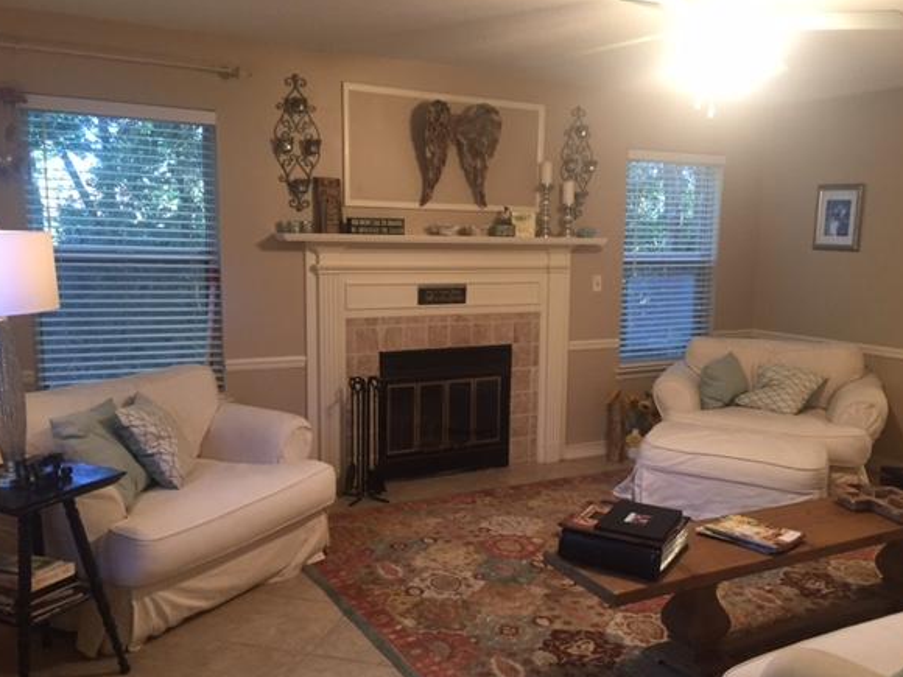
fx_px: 835
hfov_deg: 56.8
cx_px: 476
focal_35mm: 32
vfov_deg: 44.1
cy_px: 366
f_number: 2.2
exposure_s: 1/30
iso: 160
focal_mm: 4.15
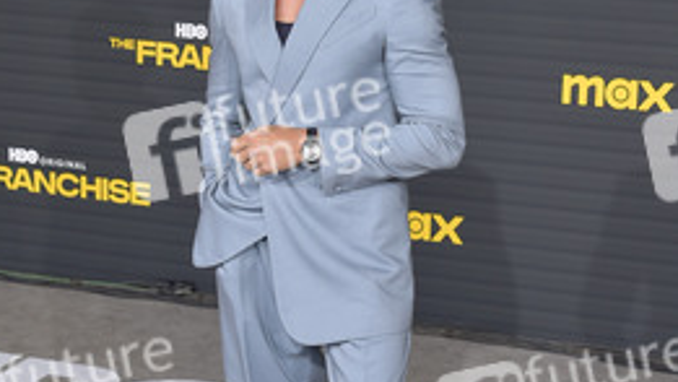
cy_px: 270
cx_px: 334
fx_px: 1097
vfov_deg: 19.6
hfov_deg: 34.3
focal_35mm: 61
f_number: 6.3
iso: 320
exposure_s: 1/250
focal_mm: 38
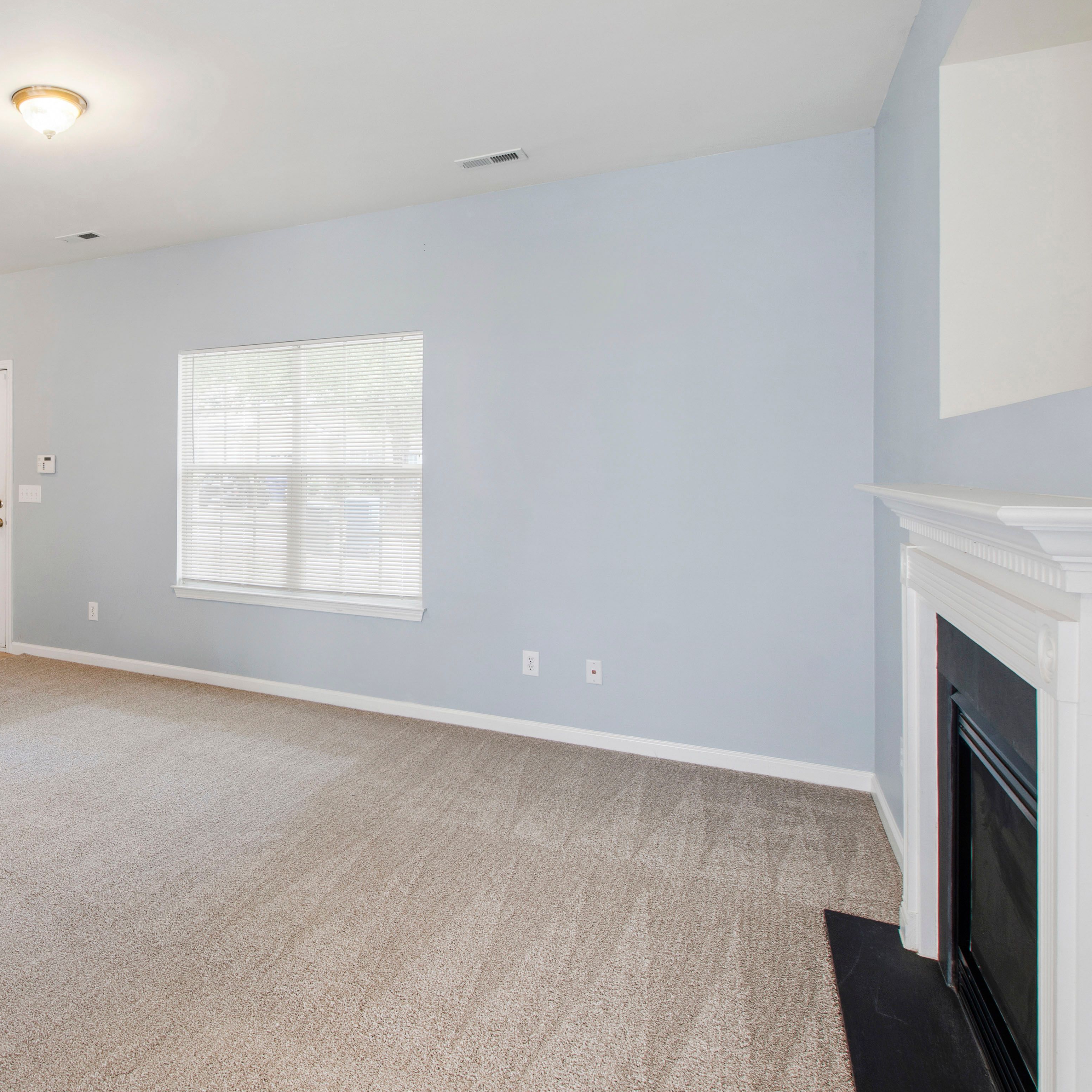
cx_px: 225
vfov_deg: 66.9
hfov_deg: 61.9
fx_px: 821
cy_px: 467
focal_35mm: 23
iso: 100
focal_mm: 10
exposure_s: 1/1.25
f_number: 8
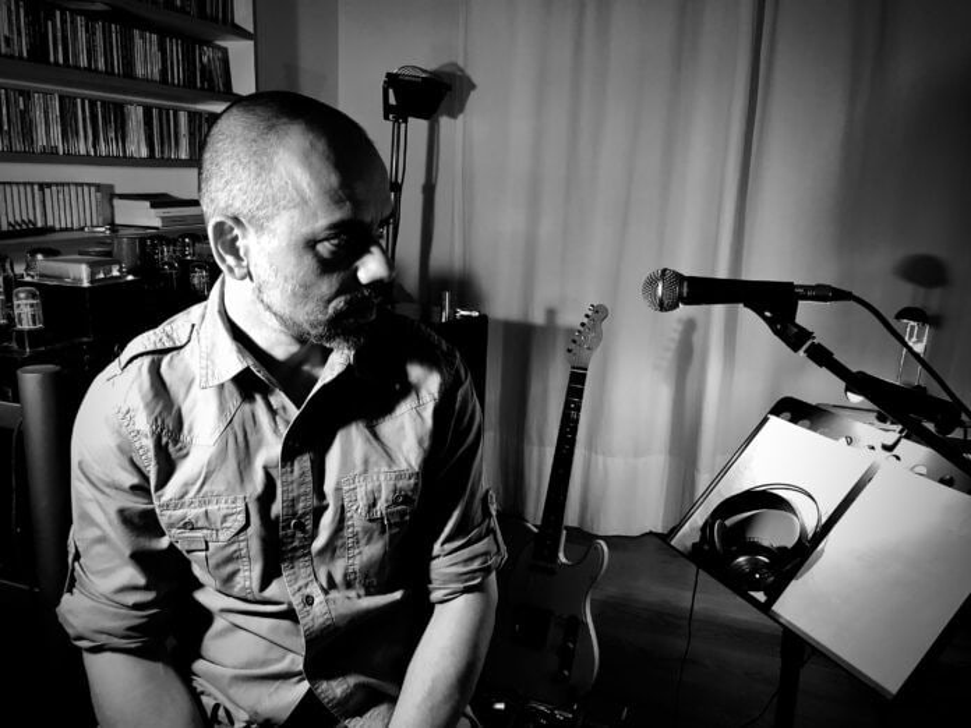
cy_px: 364
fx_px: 785
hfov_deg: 63.4
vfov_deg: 49.7
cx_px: 486
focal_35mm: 28
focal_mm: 4
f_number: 1.8
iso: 100
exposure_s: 1/11
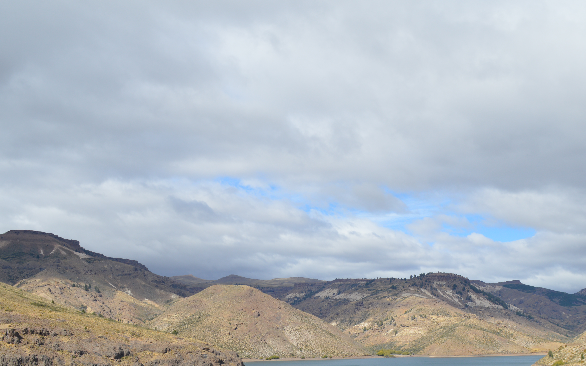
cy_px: 247
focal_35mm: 39
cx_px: 331
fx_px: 623
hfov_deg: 50.3
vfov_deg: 32.5
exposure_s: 1/320
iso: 100
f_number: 9
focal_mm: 20
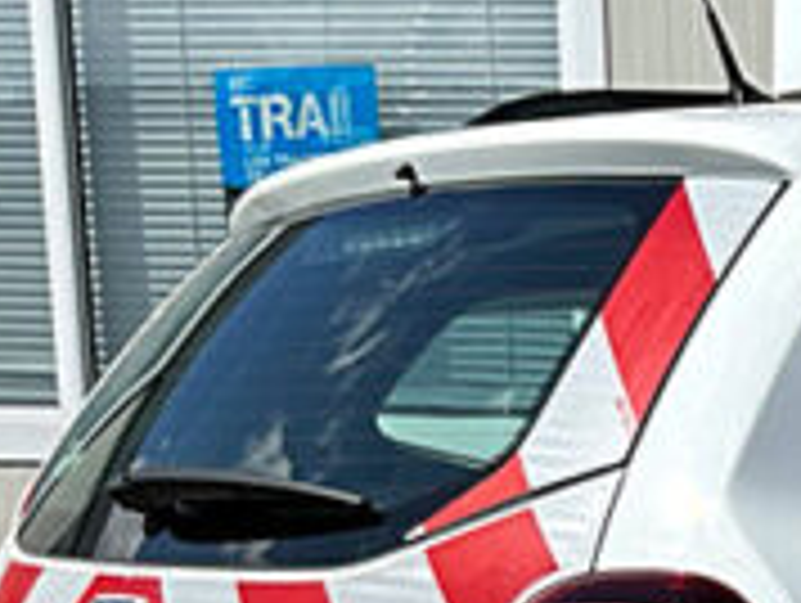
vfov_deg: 10.5
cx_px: 1368
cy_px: 1184
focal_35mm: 130
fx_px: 3012
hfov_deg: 13.8
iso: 25
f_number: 1.8
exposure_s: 1/2141
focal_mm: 3
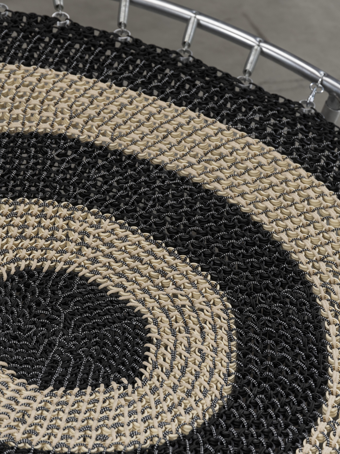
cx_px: 170
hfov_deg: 13.0
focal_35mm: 114
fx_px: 1493
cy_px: 201
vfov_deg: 17.3
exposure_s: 1/60
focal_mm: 105
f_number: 5.6
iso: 400
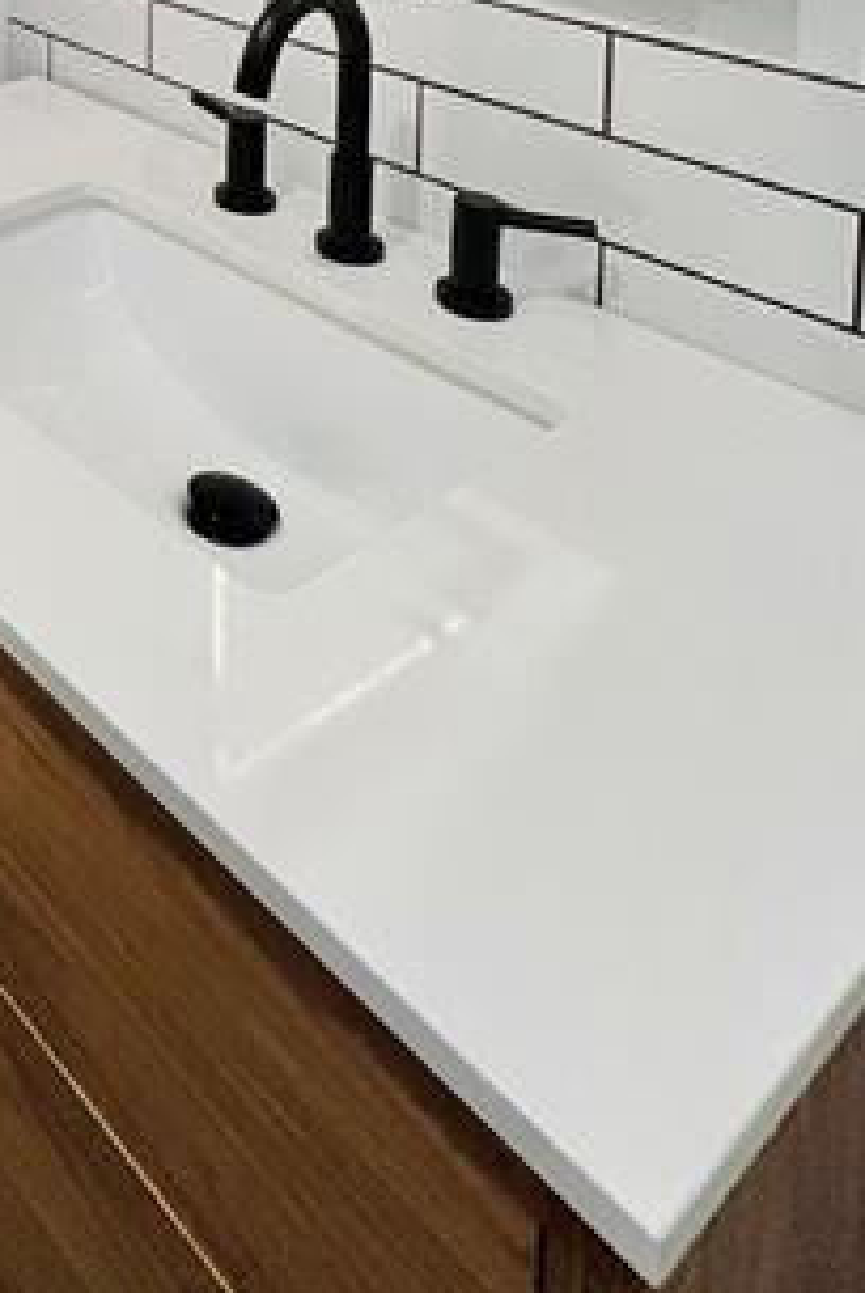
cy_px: -259
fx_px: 1223
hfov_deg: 32.7
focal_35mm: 34
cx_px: -153
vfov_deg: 39.8
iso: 250
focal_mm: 1.57
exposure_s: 1/60
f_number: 1.8
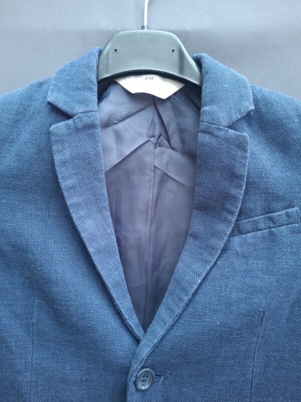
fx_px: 267
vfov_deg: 73.9
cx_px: 150
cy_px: 201
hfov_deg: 58.9
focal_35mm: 23
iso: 320
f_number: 1.8
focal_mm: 5.54
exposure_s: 1/33
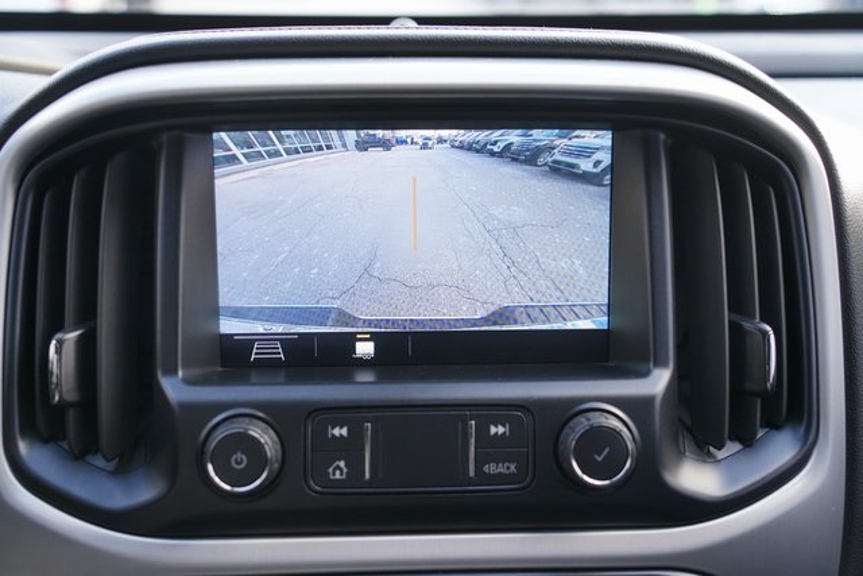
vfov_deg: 31.2
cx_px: 432
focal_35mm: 43
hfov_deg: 45.4
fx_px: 1031
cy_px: 288
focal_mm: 43
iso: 200
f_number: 4
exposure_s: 1/60
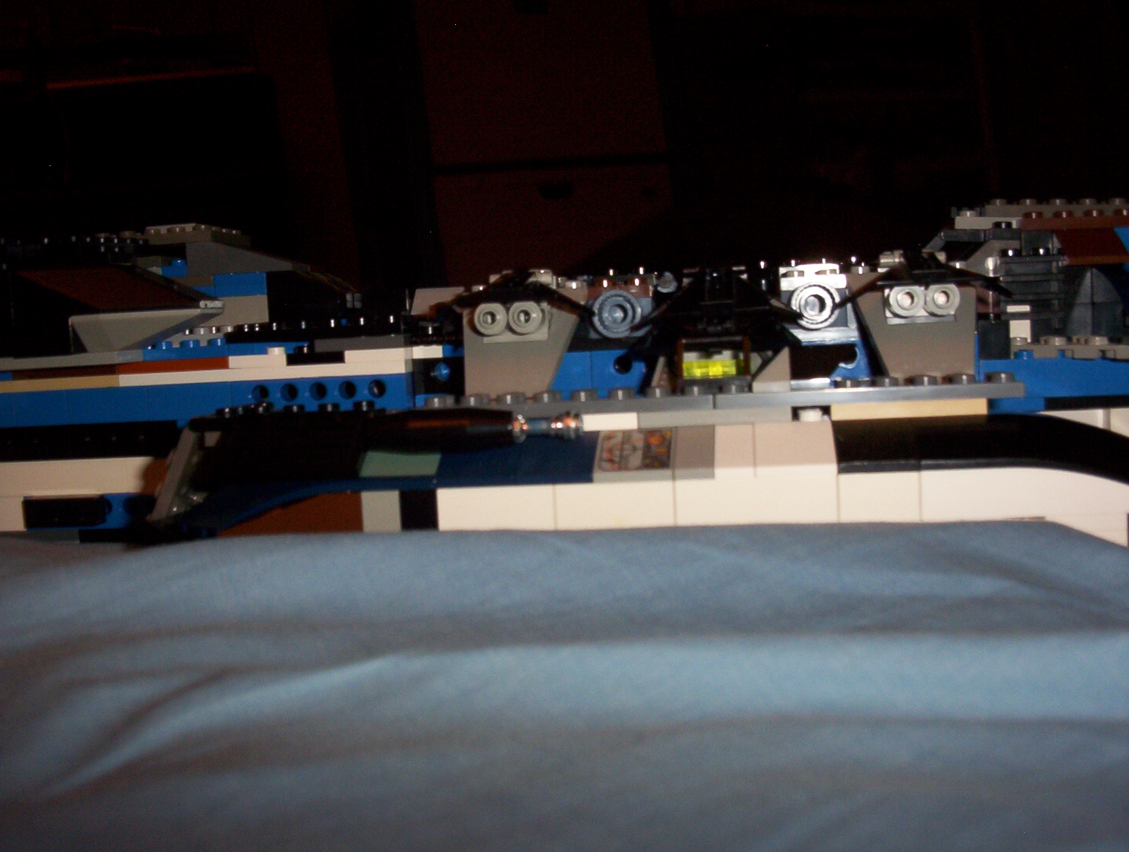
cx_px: 564
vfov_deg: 37.0
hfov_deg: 47.8
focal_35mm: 39
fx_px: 1275
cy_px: 426
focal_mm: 6
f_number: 4.5
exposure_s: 1/30
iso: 140
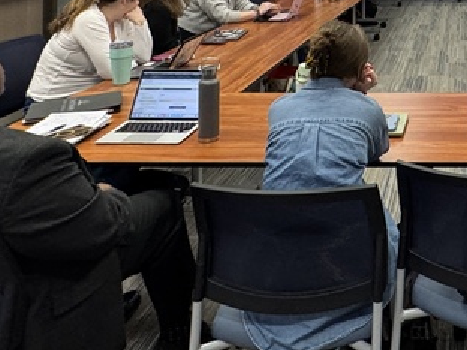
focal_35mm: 46
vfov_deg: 26.8
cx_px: 477
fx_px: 621
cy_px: -99
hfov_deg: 36.6
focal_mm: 2.22
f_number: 2.2
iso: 160
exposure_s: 1/60
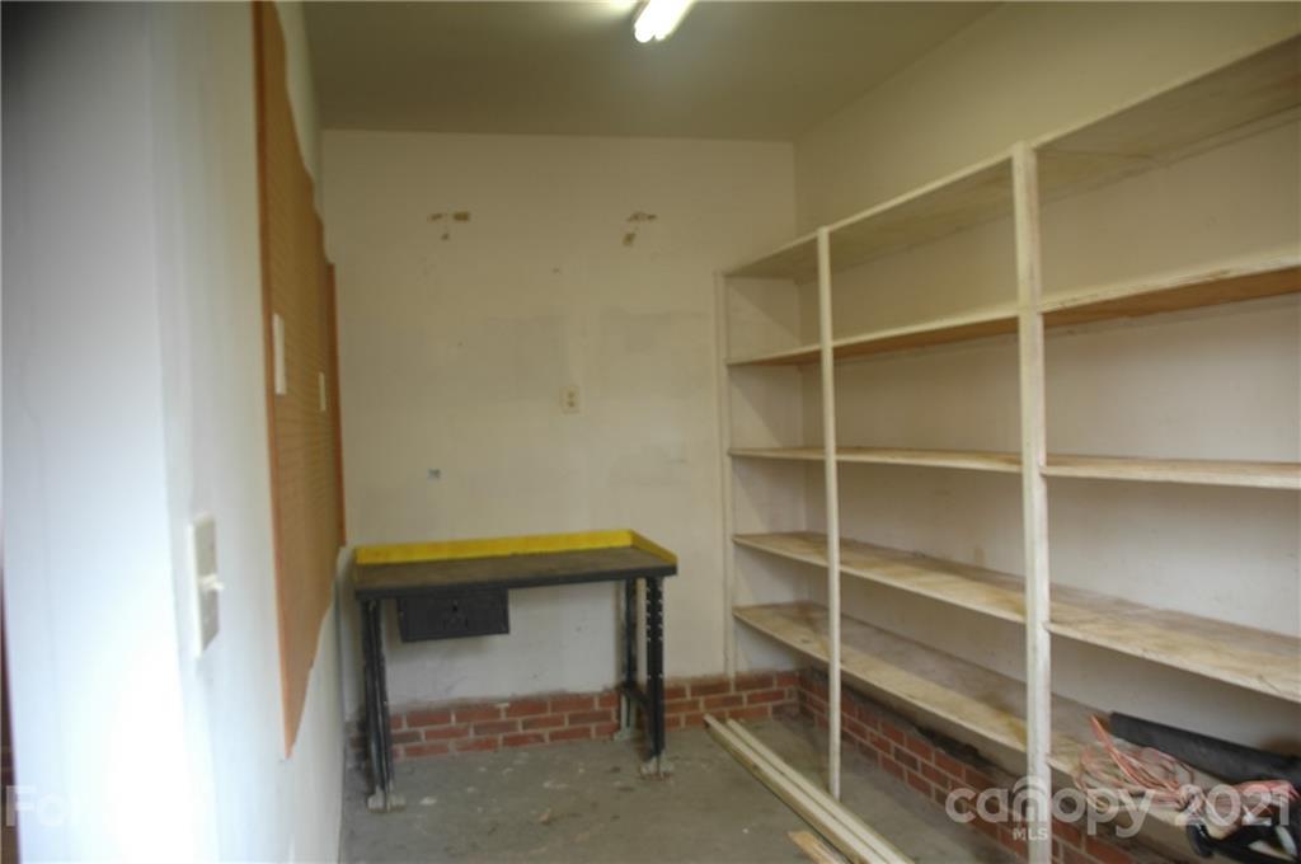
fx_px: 1083
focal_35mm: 30
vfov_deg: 43.5
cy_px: 432
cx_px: 650
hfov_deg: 62.0
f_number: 3.8
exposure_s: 1/4
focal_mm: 20
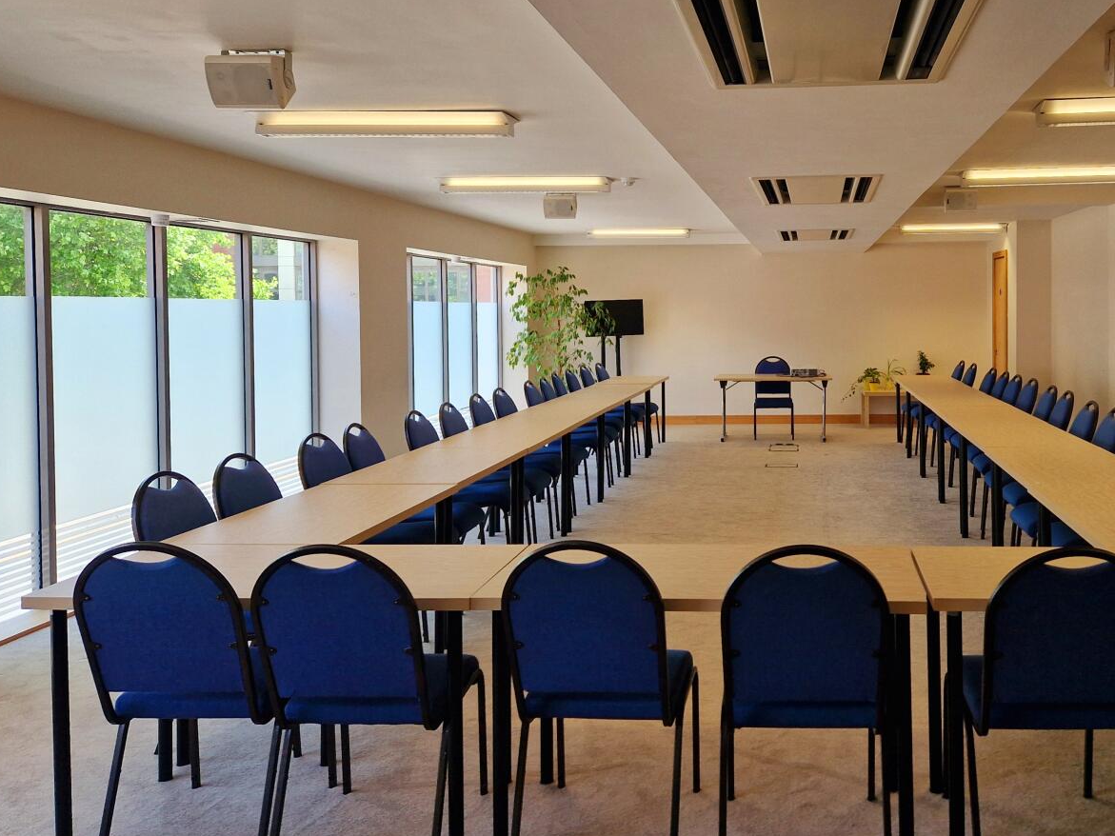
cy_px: 335
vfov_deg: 42.7
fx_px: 1063
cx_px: 757
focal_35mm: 33
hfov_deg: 54.1
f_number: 1.8
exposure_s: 1/182
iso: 50
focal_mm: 5.4
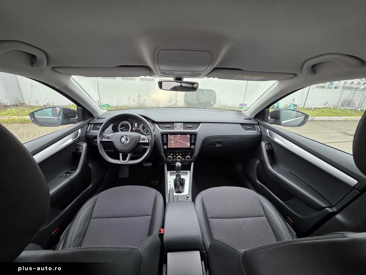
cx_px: 183
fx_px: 137
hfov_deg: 106.2
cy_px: 138
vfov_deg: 89.9
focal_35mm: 13
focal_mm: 2.2
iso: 100
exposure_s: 1/100
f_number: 1.9
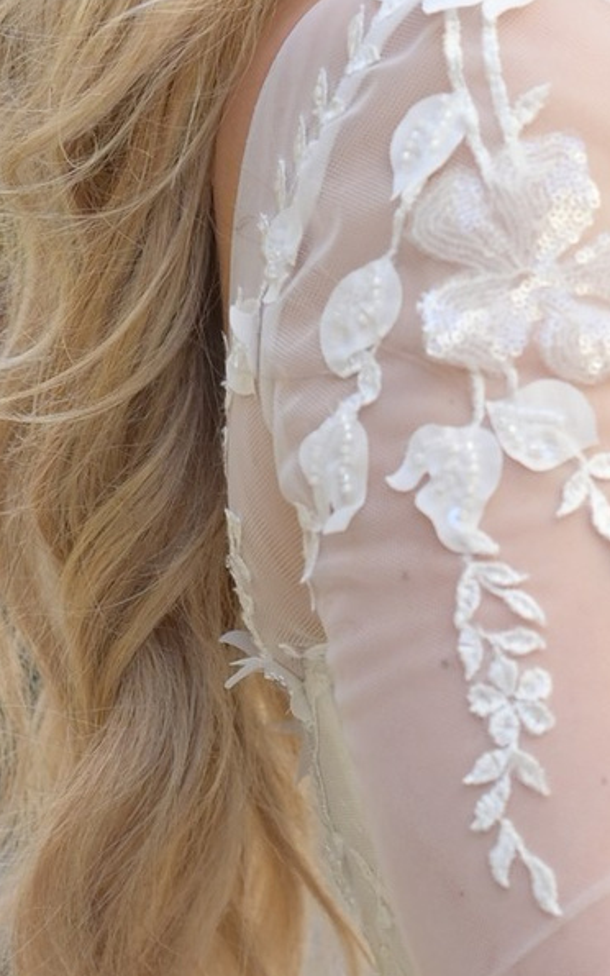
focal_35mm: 559
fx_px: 14865
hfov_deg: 2.3
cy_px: 431
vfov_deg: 3.8
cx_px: 1064
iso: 200
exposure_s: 1/640
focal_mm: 85
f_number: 2.5
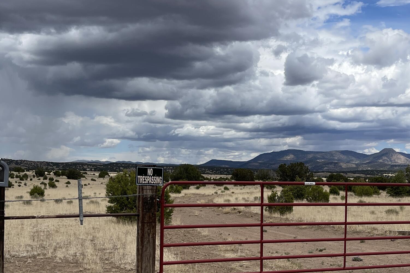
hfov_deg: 36.8
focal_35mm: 54
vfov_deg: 24.9
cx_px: 226
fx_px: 615
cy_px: 195
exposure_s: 1/8547
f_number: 1.6
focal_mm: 5.1
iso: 50
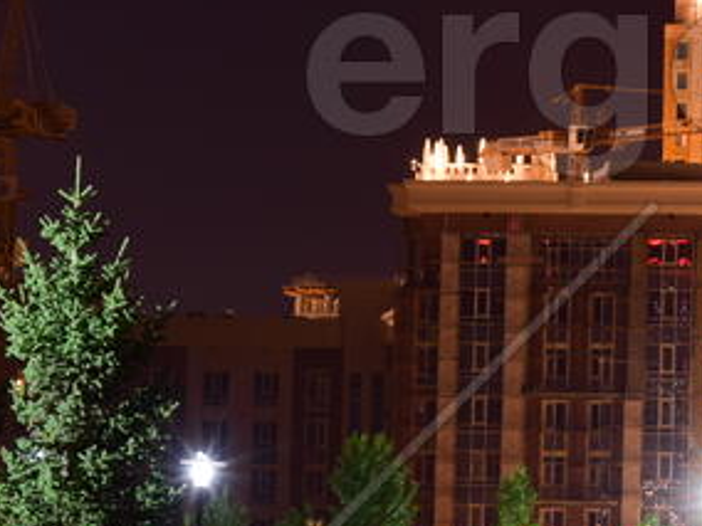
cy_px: 74
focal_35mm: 274
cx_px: 784
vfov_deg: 5.4
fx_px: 5557
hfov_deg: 7.2
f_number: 8
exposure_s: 8
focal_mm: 62
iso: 100
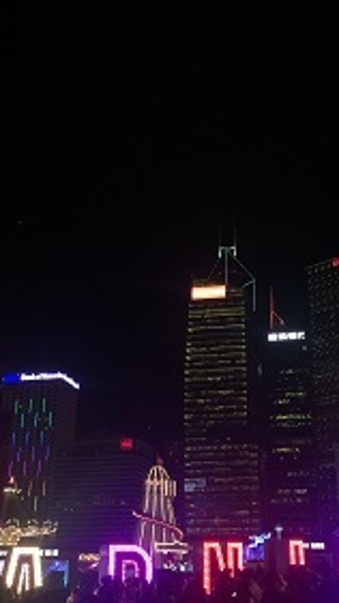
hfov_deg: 26.9
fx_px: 703
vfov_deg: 46.4
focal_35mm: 44
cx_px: 230
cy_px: 313
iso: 64
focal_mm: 4.15
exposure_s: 1/33
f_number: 2.2
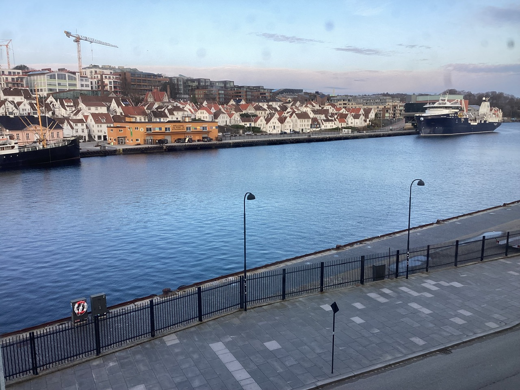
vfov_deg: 45.4
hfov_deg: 58.4
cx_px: 260
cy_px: 195
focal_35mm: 31
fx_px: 466
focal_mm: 3.3
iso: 25
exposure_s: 1/127
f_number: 2.4
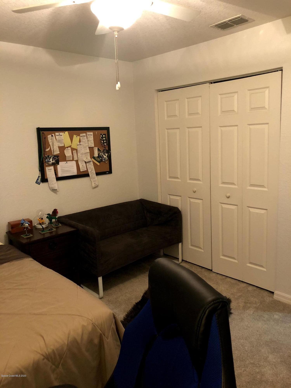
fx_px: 314
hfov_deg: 49.7
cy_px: 194
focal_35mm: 28
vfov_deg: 63.4
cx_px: 146
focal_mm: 3.99
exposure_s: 1/9
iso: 100
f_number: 1.8
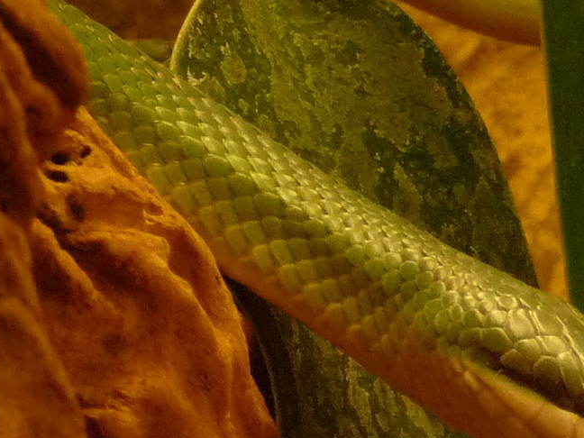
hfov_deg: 5.7
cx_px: 397
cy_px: 461
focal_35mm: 348
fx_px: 5871
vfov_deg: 4.3
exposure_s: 1/30
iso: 400
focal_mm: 14.2
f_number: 4.7
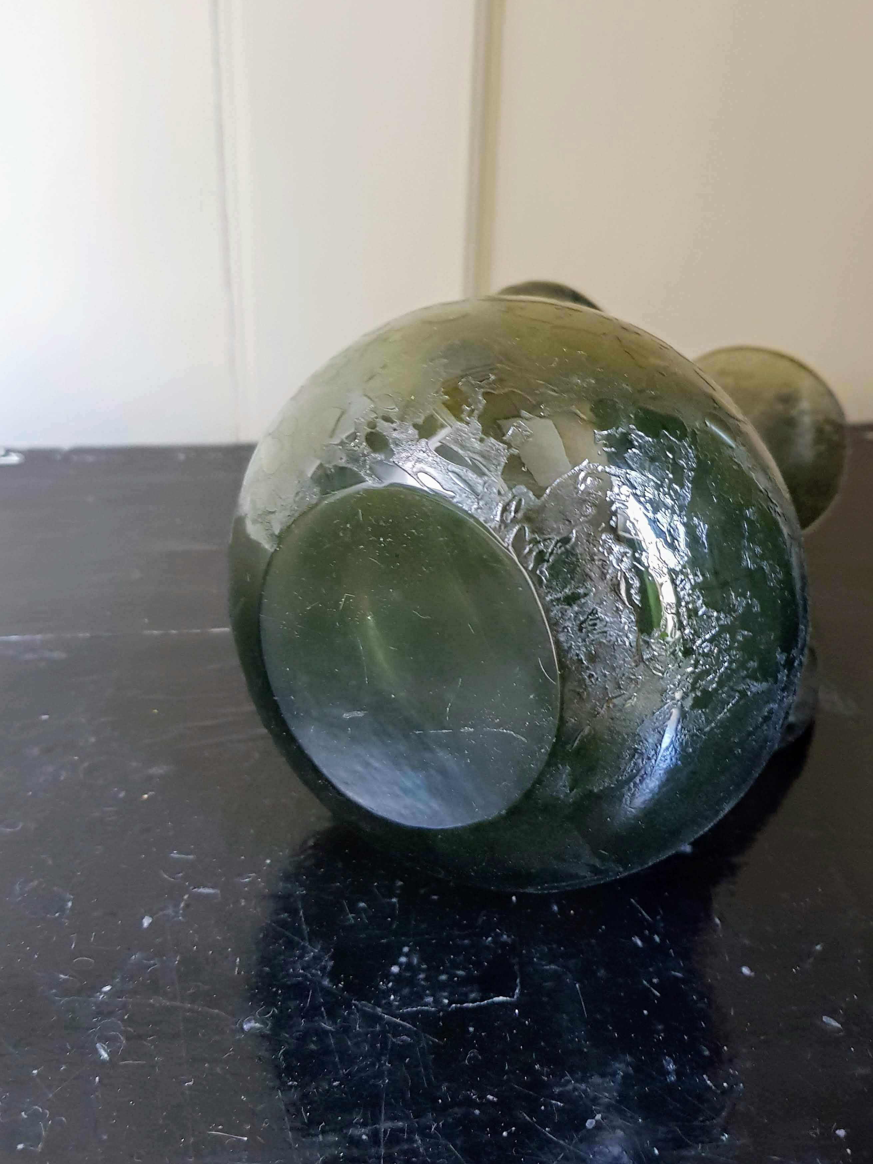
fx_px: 1009
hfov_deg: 46.8
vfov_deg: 59.8
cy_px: 516
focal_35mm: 30
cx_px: 440
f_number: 1.7
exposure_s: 1/10
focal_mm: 4.2
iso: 500
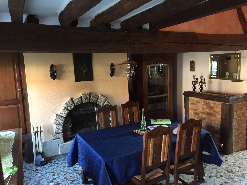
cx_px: 124
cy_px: 92
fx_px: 207
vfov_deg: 48.2
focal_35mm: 29
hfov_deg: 61.7
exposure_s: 1/17
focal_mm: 4.15
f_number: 2.2
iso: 250
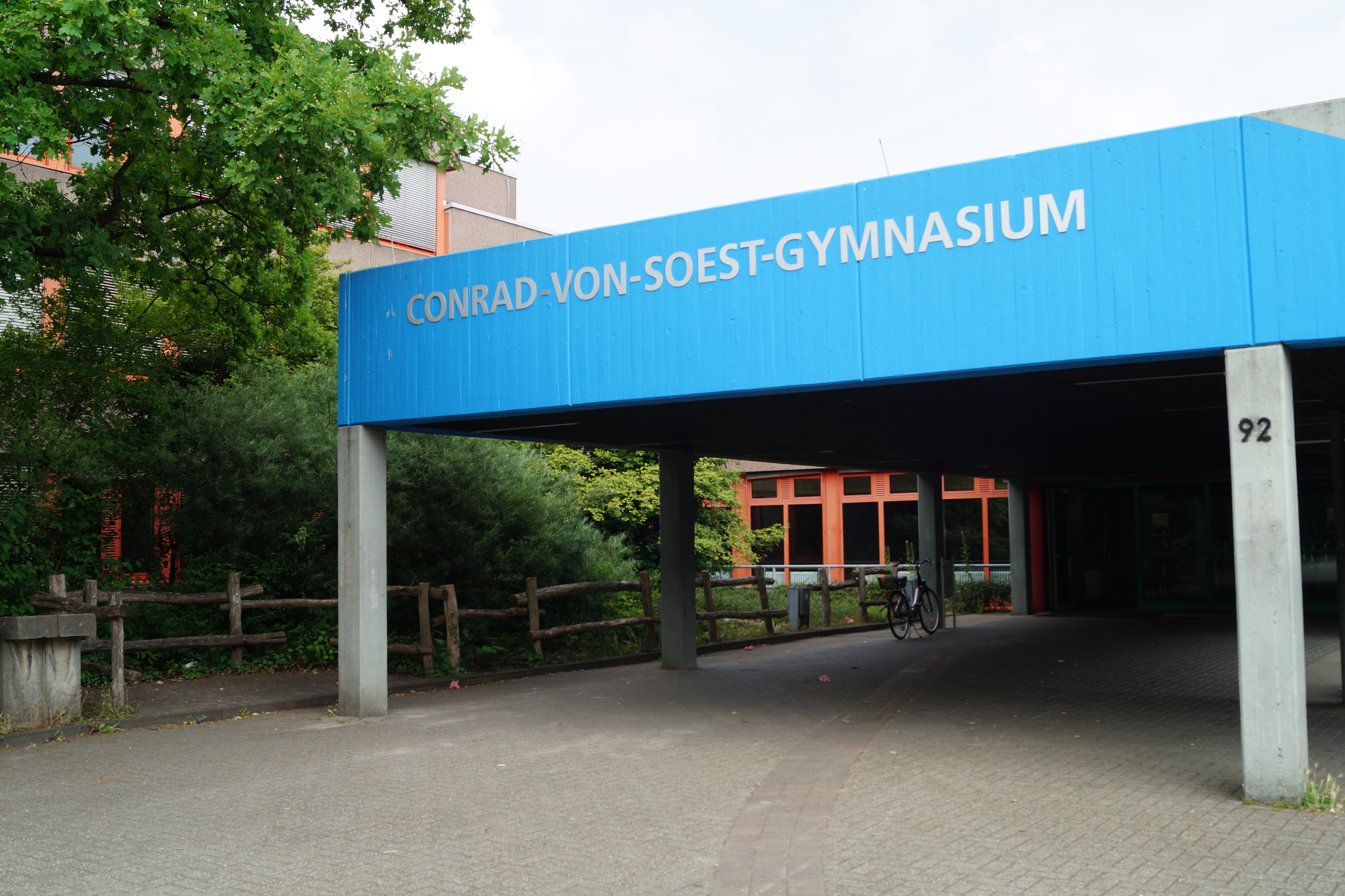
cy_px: 448
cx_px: 672
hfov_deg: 57.2
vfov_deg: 39.9
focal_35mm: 33
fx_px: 1232
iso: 100
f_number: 8
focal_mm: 22
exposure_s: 1/125
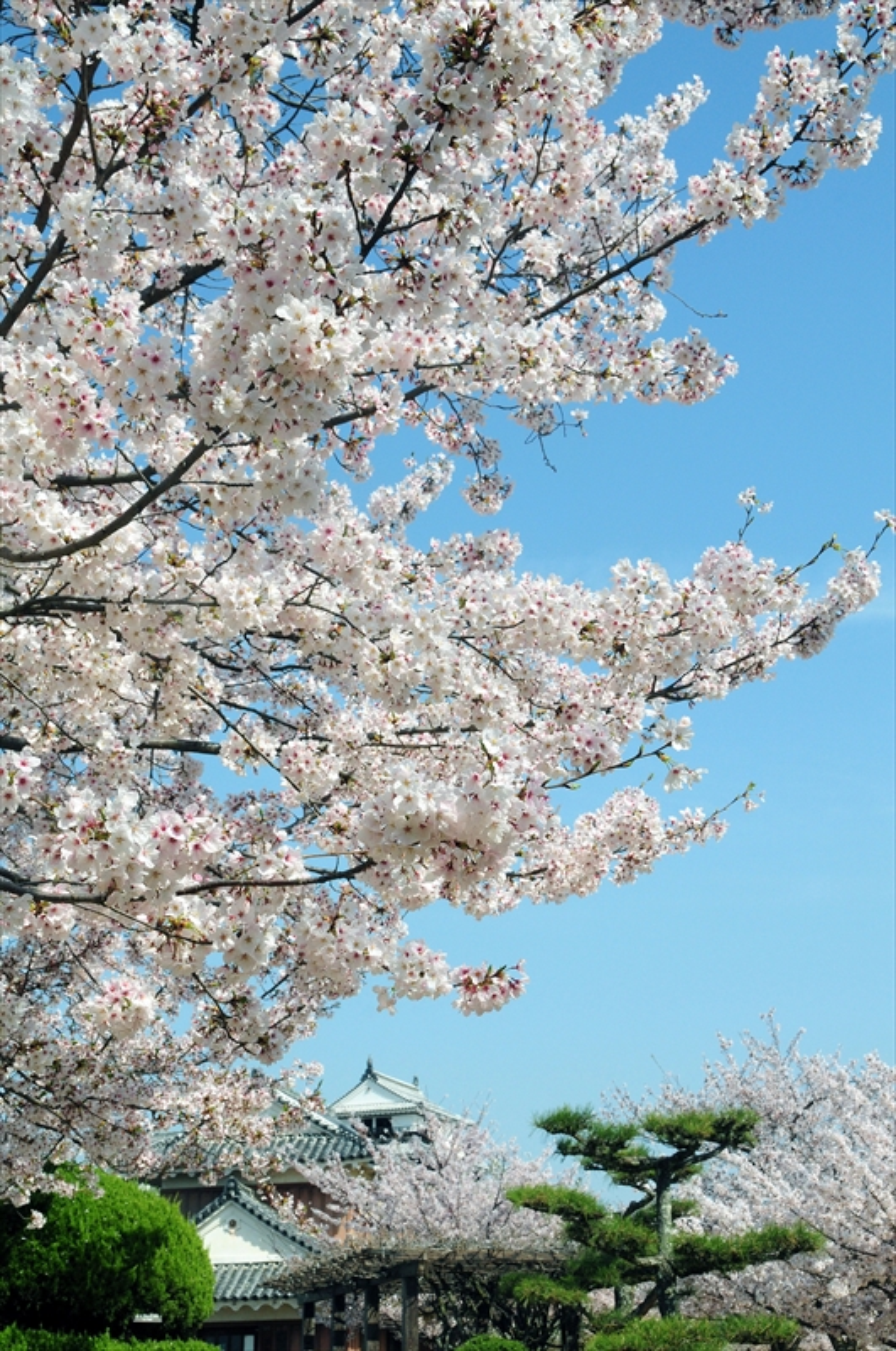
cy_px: 676
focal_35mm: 48
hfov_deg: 28.0
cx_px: 448
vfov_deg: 41.2
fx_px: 1797
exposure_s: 1/500
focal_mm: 32
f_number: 11
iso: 400
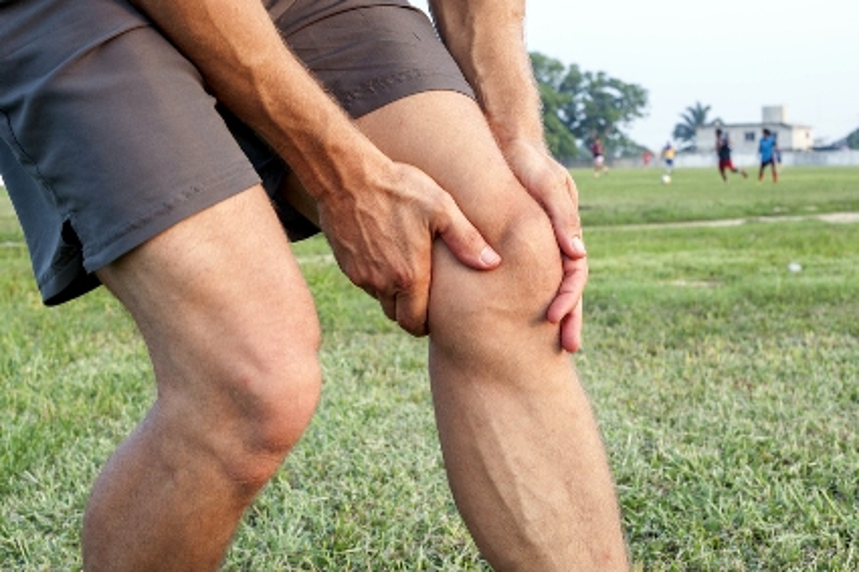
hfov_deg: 37.9
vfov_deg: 25.7
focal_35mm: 52
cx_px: 430
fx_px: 1252
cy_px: 286
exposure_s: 1/100
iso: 200
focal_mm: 35
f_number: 7.1
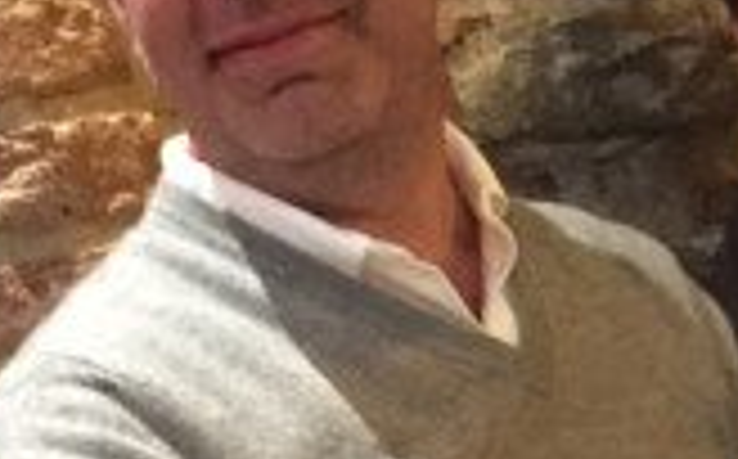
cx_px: 713
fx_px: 2511
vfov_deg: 10.1
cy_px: 662
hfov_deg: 16.4
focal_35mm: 125
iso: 320
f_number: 2.2
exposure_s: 1/15
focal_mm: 4.15
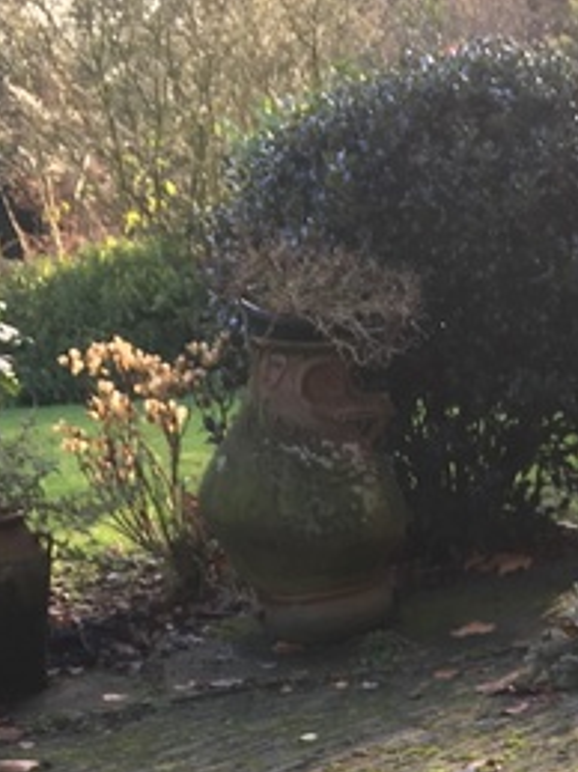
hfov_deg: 16.2
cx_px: 754
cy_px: 903
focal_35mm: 86
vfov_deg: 21.3
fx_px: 1916
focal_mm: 4.15
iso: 25
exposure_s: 1/116
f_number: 2.2
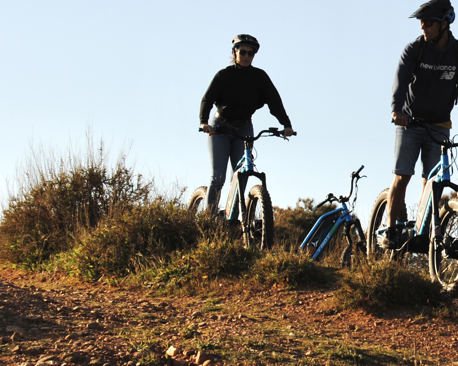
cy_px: 123
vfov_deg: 8.5
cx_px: 529
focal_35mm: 182
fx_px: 2469
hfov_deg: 10.4
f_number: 8
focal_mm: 55
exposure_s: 1/250
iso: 100
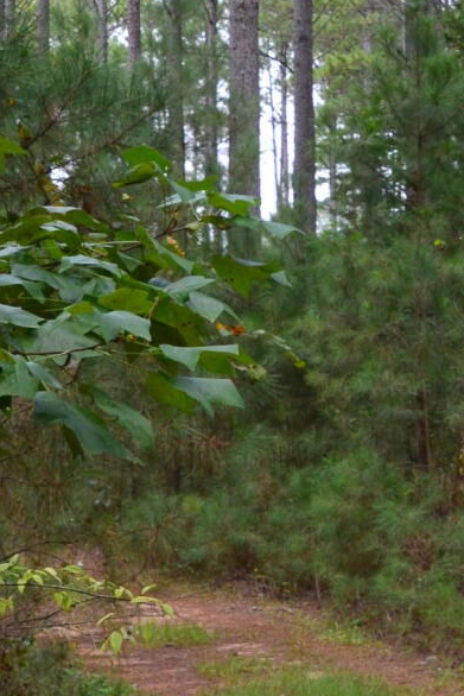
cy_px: 50
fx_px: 3066
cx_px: 513
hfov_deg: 8.6
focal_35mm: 159
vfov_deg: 12.8
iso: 400
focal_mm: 31
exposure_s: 1/100
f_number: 9
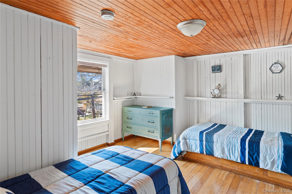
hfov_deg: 84.0
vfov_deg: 61.8
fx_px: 162
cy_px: 97
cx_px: 146
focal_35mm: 20
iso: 320
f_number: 7.1
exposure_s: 1/15
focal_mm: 20
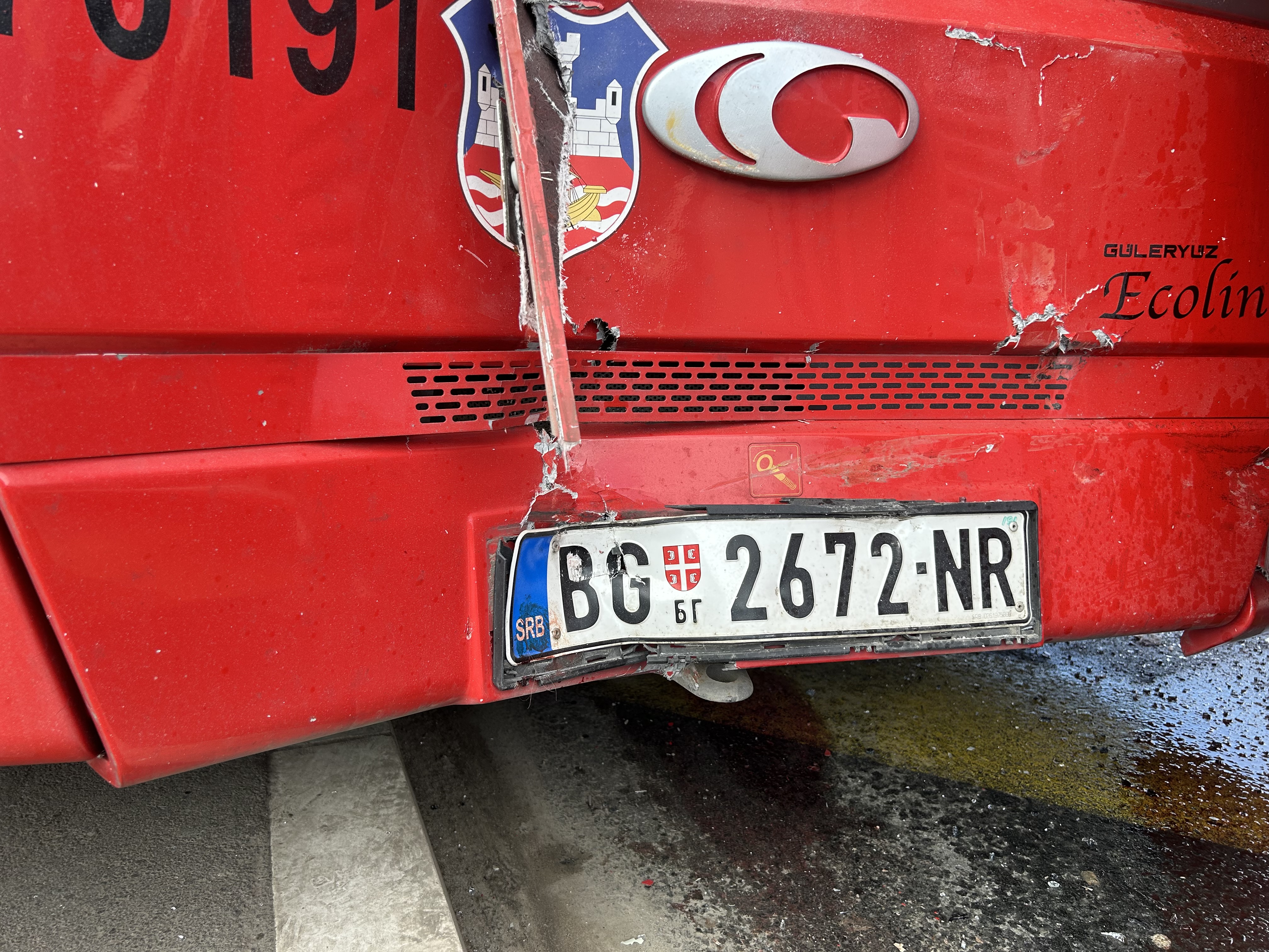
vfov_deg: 53.1
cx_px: 634
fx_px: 953
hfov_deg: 67.3
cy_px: 476
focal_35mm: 26
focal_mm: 5.7
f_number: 1.5
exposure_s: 1/249
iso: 40
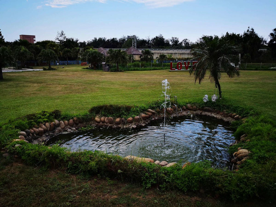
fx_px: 215
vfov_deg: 51.4
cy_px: 104
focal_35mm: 27
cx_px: 138
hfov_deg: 65.3
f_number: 1.6
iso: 50
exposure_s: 1/1115
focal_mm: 3.95
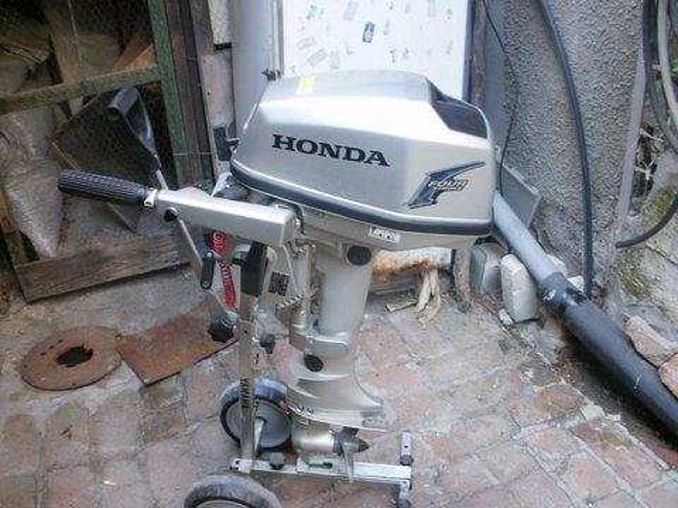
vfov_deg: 39.7
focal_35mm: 36
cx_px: 339
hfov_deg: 51.4
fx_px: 705
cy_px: 254
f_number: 3.5
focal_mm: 6.3
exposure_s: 1/20
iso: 125
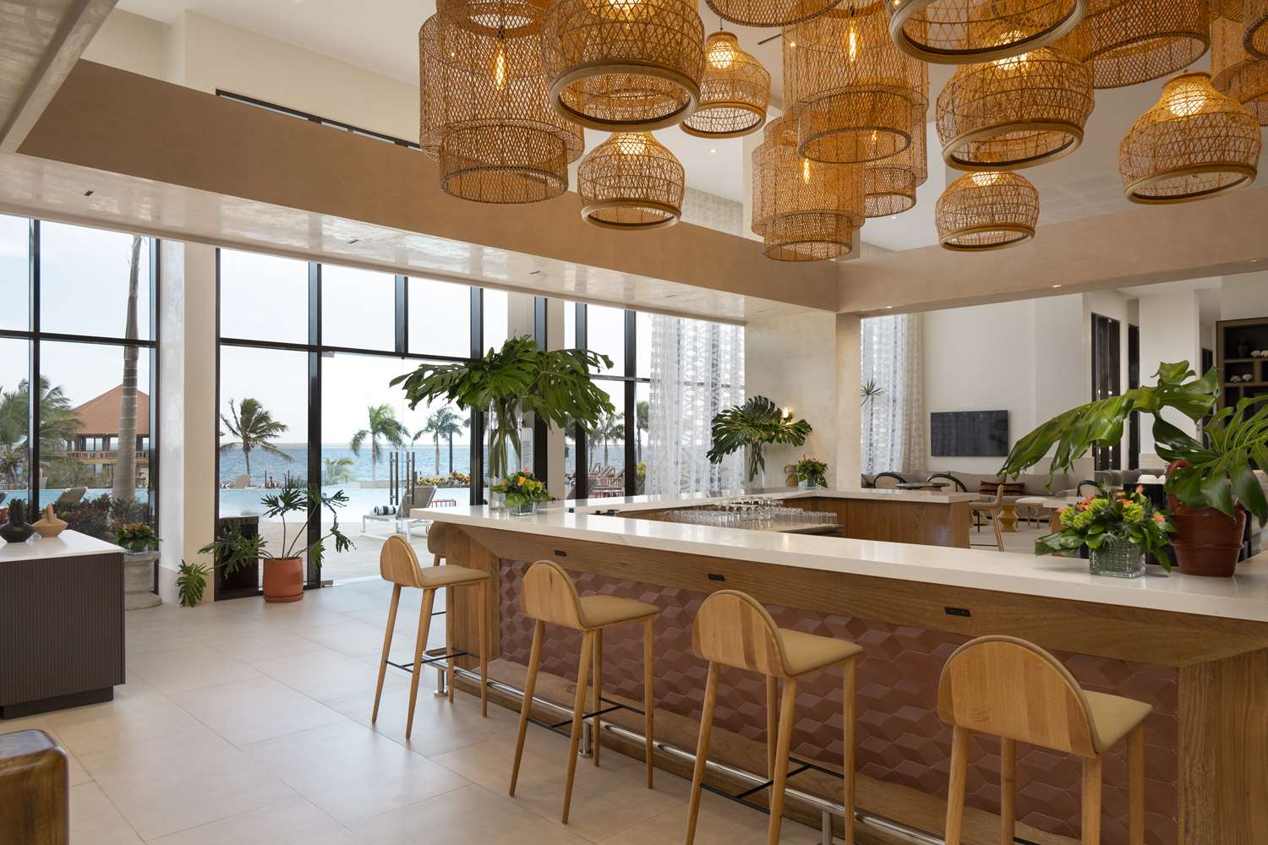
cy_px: 422
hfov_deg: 73.7
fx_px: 845
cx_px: 634
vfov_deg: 53.1
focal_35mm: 24
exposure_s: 1/30
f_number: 8
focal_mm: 24
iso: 500
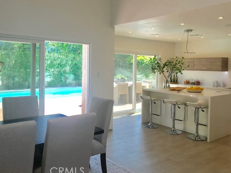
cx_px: 121
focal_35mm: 33
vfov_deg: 42.8
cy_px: 75
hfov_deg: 55.3
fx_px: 220
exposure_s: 1/176
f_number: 1.8
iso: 20
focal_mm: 3.99
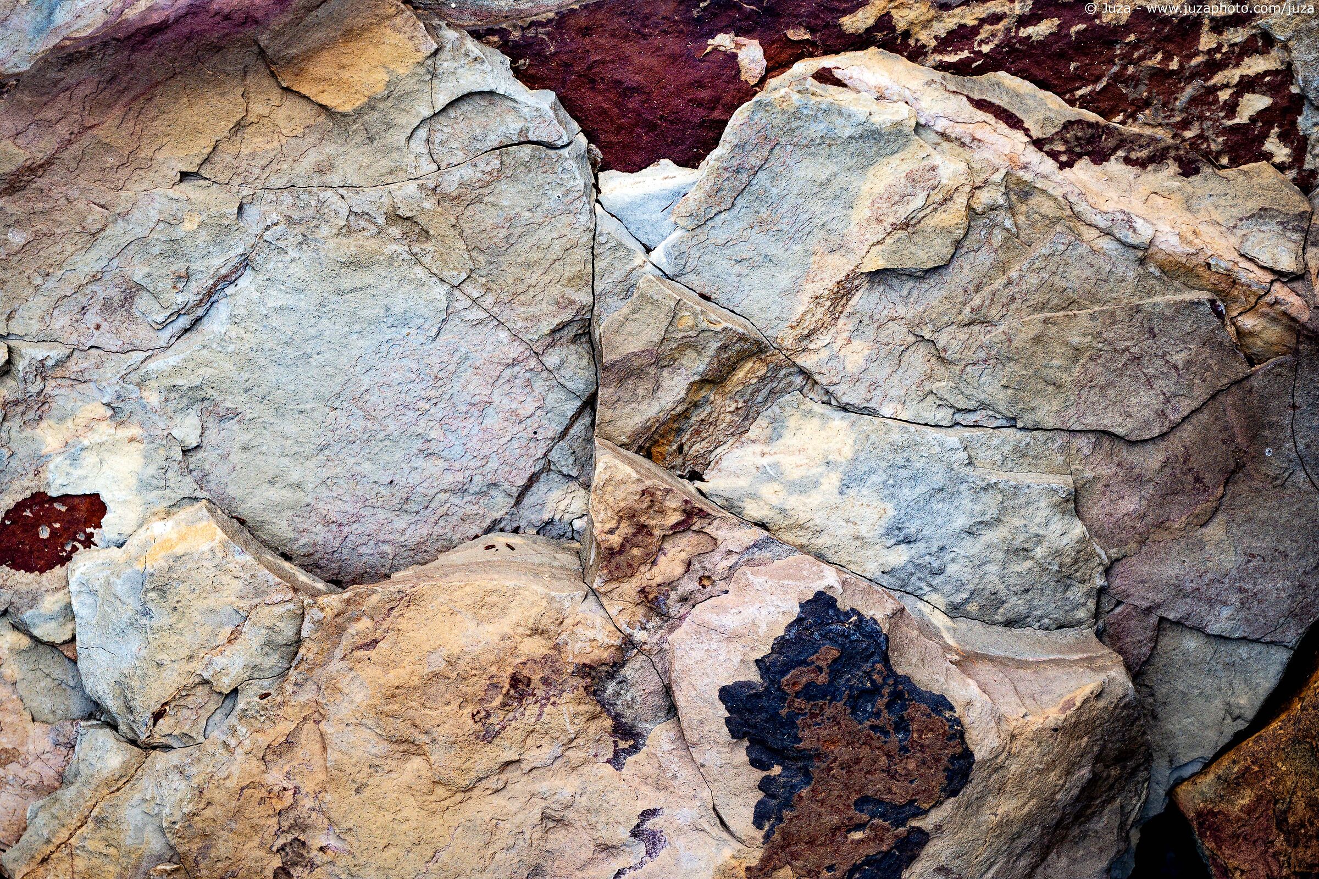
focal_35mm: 120
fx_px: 4396
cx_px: 660
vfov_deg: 11.4
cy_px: 440
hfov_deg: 17.1
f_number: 16
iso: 1600
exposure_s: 1/160
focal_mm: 120
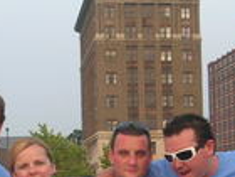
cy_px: 206
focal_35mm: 106
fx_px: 720
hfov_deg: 18.5
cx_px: 103
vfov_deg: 13.6
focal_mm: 5.8
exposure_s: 1/105
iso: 50
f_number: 2.8
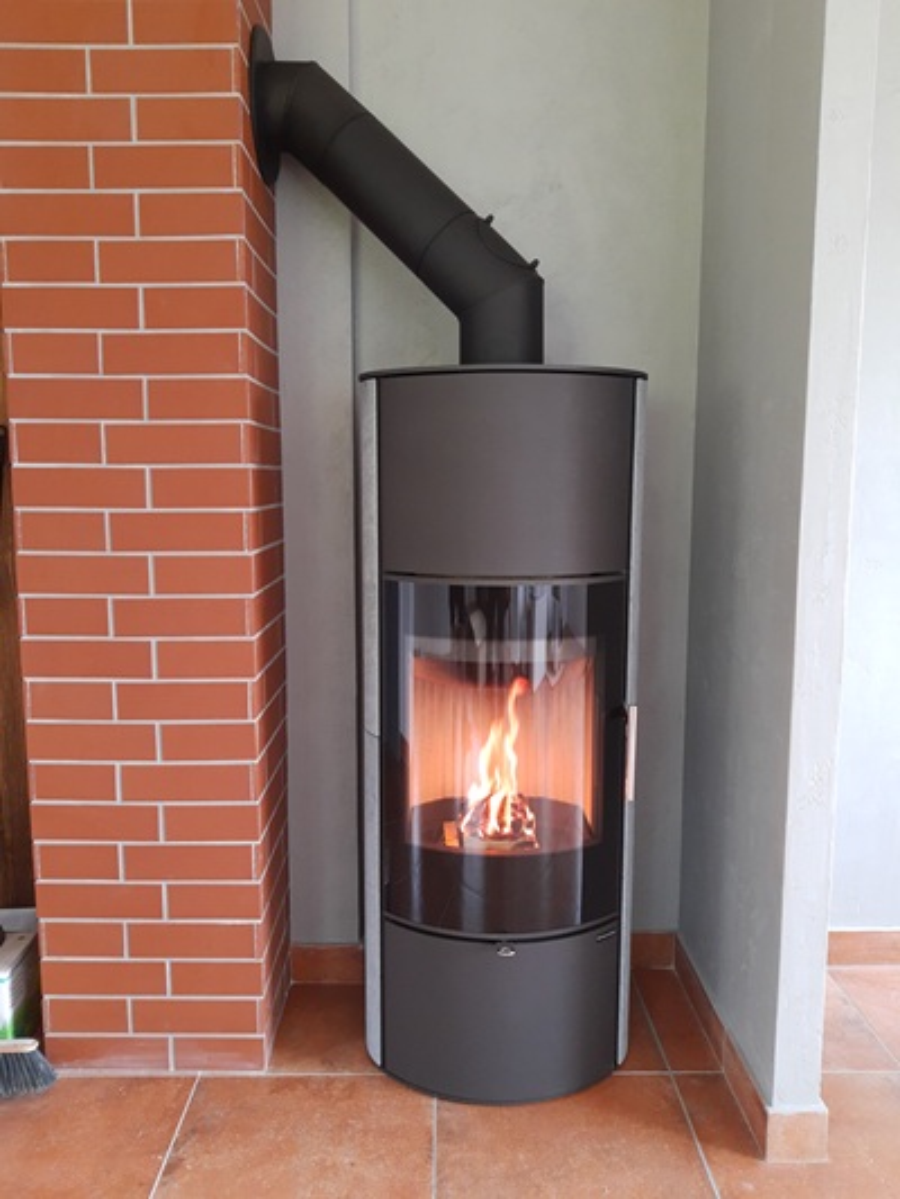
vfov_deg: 67.3
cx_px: 450
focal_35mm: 26
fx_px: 901
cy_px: 600
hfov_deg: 53.1
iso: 129
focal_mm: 4.75
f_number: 1.7
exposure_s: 1/50
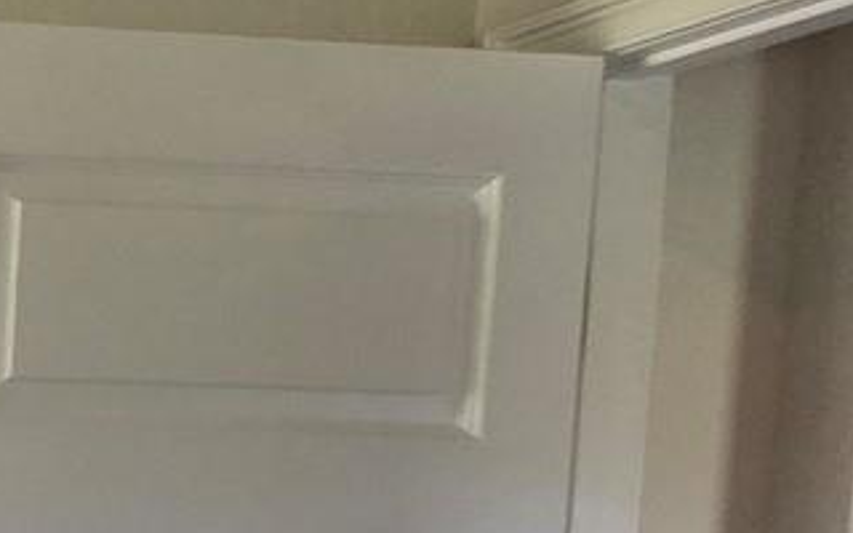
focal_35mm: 69
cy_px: 815
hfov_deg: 14.9
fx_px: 1604
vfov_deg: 17.0
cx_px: -1232
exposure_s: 1/100
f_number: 2.2
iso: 125
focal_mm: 2.2
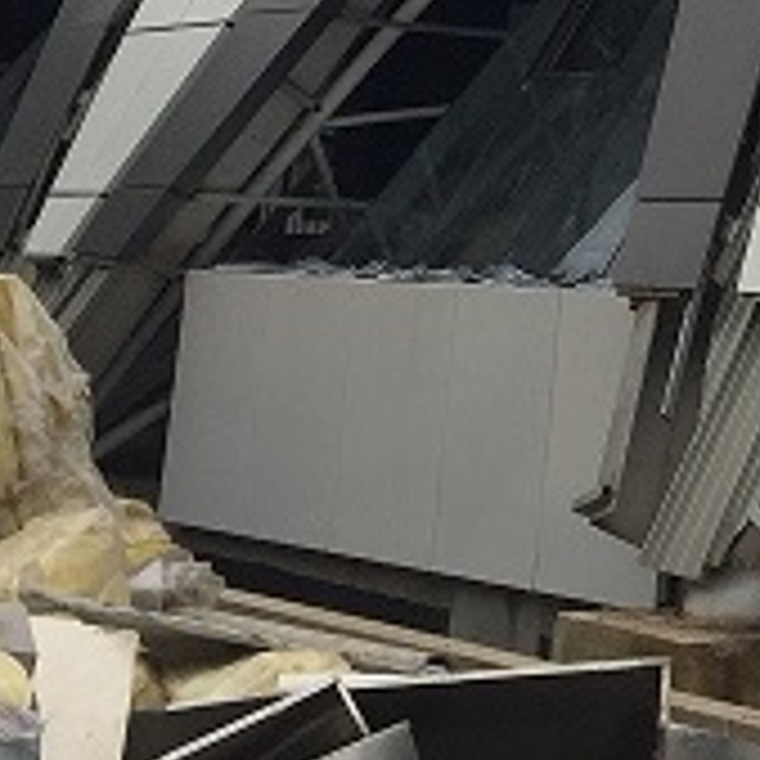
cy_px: -373
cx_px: 1241
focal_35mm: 124
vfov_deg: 13.3
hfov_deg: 13.1
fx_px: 3080
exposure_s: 1/2326
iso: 32
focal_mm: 4.15
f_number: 2.2
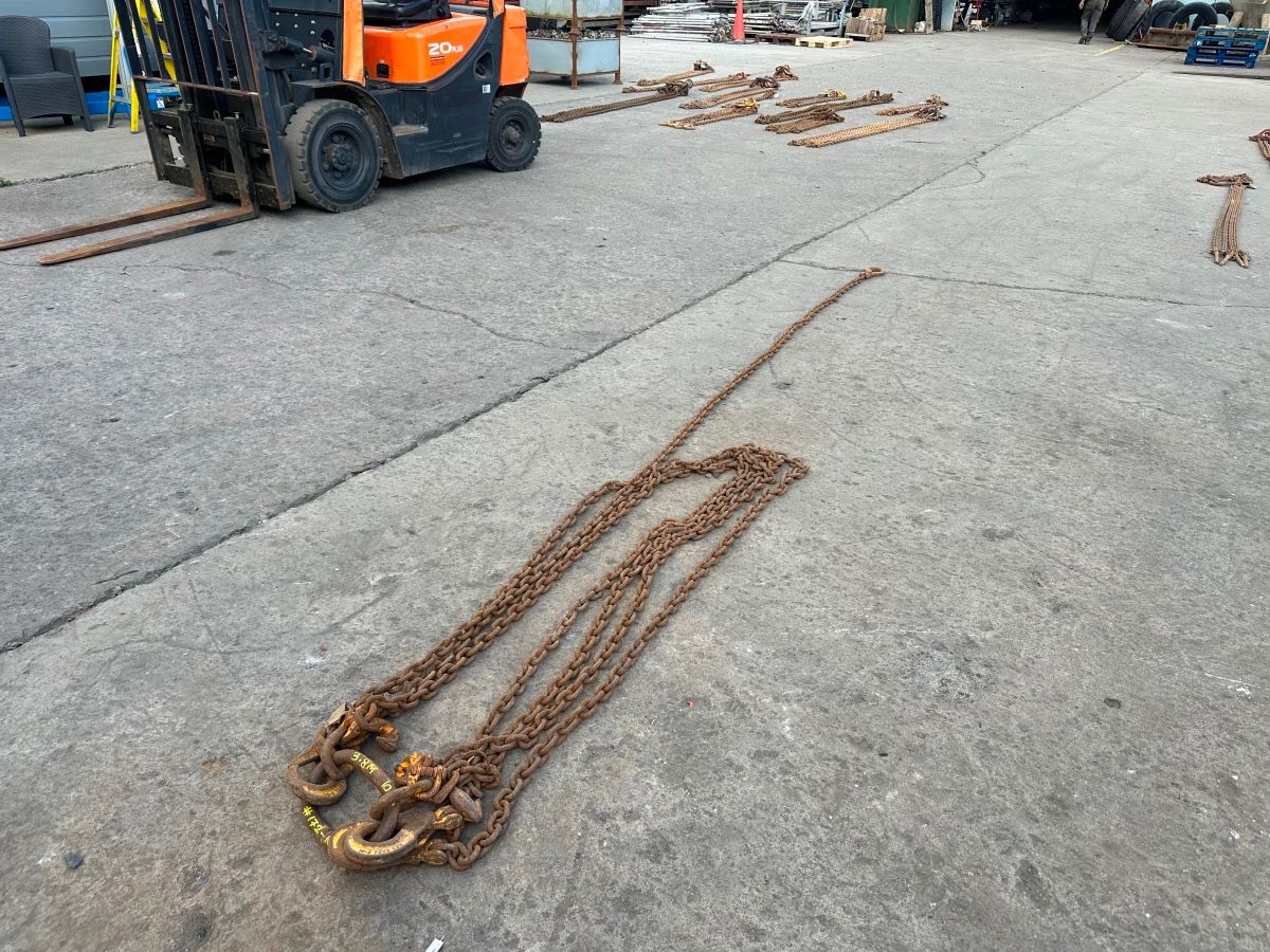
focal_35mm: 24
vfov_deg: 56.8
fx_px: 881
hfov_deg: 71.6
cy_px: 476
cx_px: 635
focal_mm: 6.86
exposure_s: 1/1517
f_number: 1.78
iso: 80
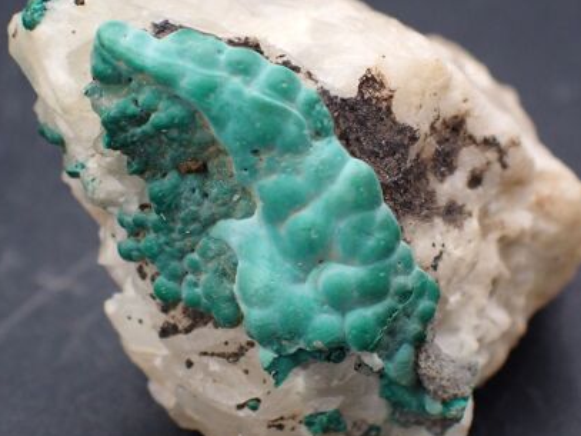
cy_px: 209
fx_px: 1980
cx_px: 283
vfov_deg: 12.5
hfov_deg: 16.7
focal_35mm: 118
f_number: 4.9
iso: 400
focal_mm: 18
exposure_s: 1/400
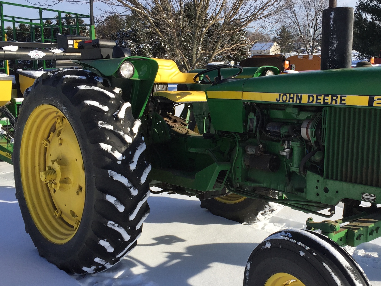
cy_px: 161
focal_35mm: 42
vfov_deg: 34.3
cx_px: 252
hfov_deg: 44.2
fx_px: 462
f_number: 2.2
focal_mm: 4.15
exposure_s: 1/1883
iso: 32
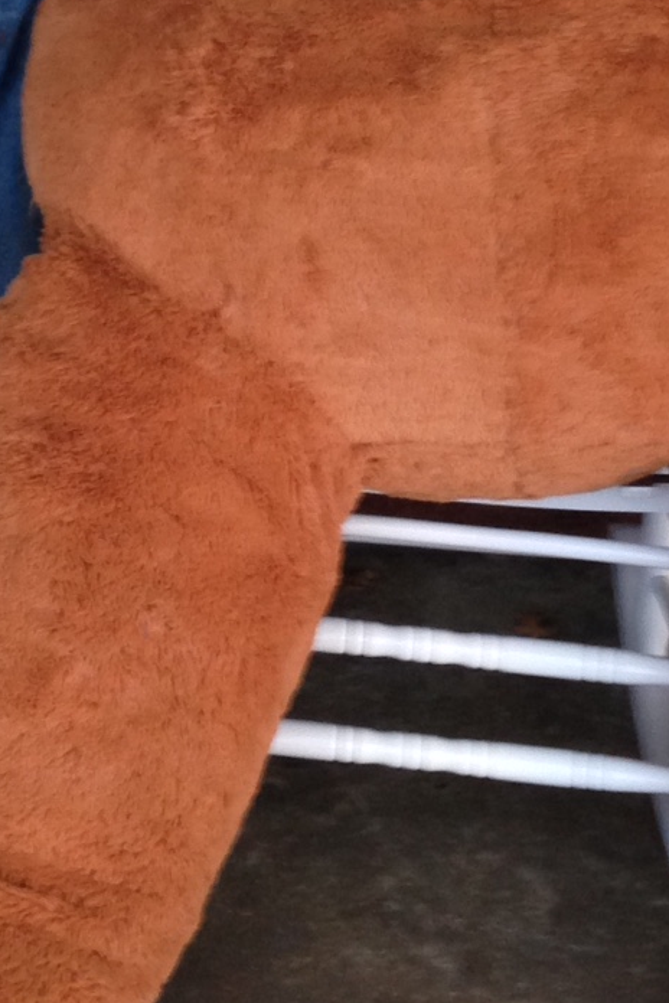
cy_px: 140
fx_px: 2815
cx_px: 190
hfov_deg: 13.5
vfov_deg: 19.9
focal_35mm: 101
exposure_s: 1/20
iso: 125
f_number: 2.4
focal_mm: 4.12
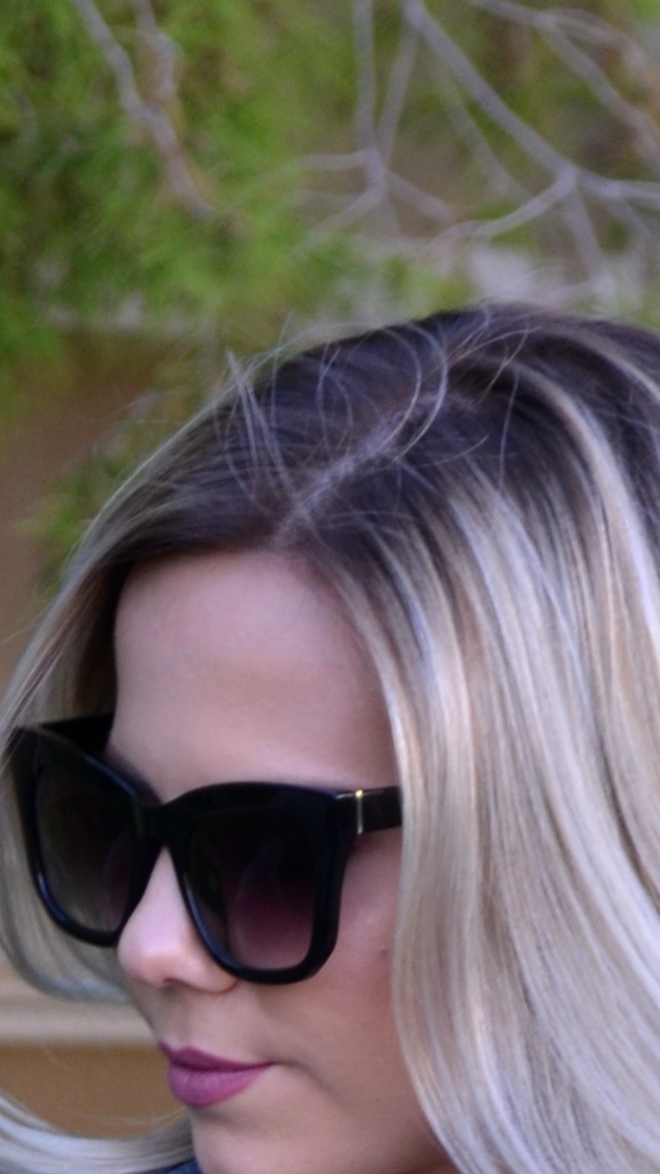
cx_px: 319
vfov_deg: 7.9
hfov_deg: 4.6
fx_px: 8216
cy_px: 2045
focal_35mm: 264
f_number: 5.6
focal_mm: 48
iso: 200
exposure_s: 1/100
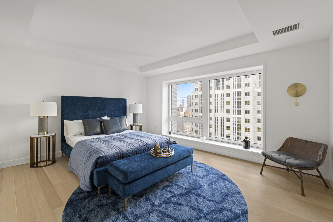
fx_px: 139
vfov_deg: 77.3
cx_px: 166
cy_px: 111
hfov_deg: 100.4
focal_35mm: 15
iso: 320
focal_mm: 15
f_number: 9
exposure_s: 1/5
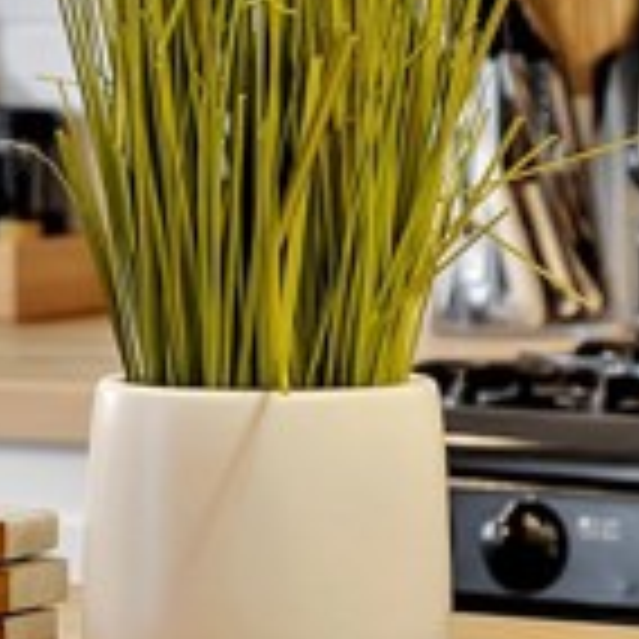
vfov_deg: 8.8
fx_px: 4156
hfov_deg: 8.8
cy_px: 94
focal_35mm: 199
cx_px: 180
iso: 100
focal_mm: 35
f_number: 4
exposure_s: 1/15
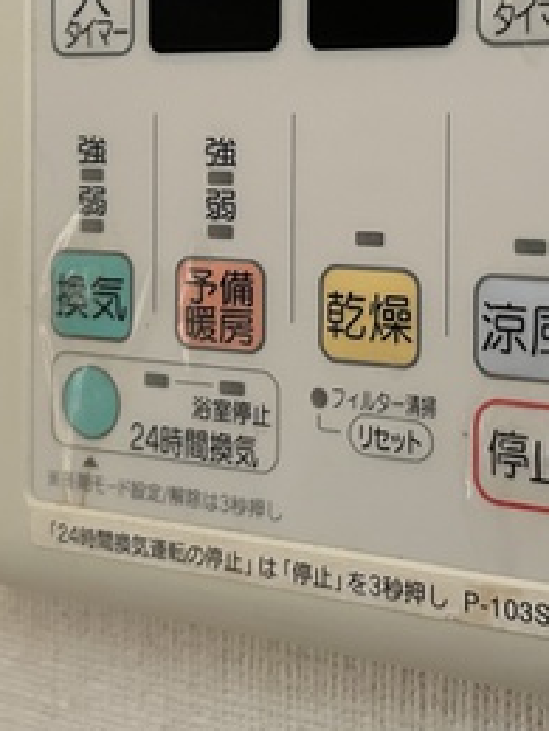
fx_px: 1480
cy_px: 159
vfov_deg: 27.3
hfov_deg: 21.0
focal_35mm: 70
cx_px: 307
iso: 500
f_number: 1.5
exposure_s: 1/60
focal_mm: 5.7
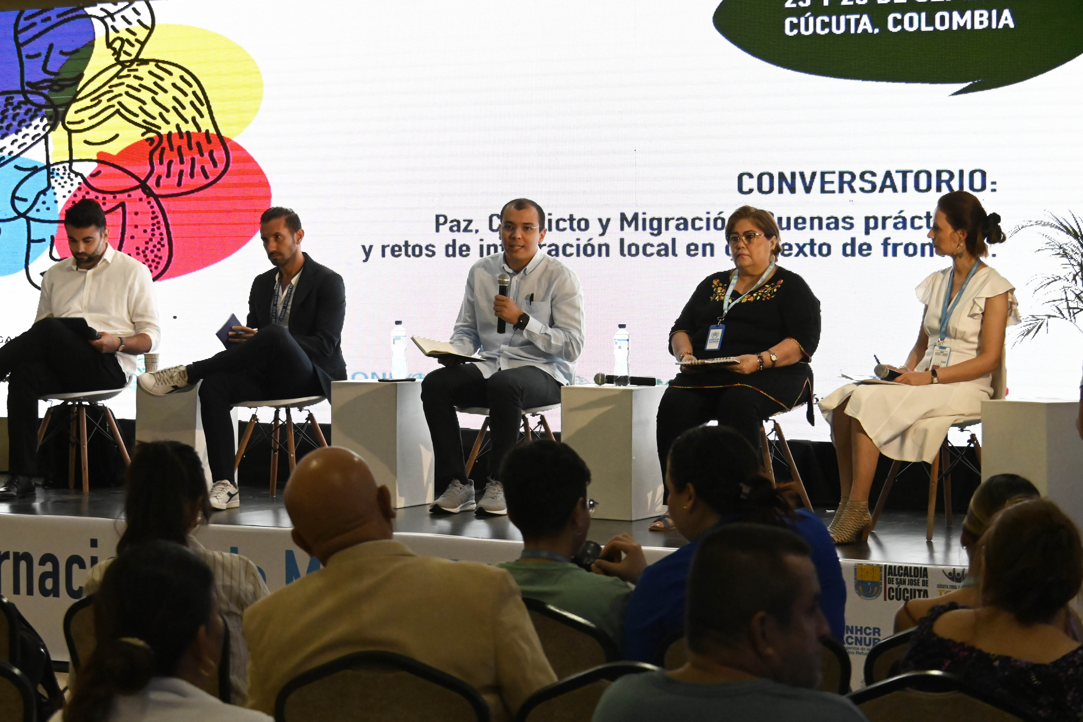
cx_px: 493
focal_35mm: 91
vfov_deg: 15.1
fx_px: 2724
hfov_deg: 22.5
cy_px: 391
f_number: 5.6
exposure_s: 1/200
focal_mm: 55
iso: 4000
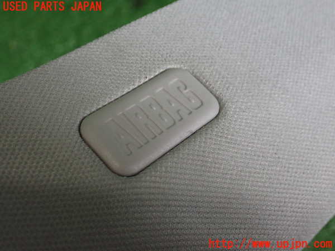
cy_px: 126
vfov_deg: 29.1
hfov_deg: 38.2
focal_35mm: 50
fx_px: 484
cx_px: 168
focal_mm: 9.01
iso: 1000
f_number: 3.2
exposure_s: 1/200
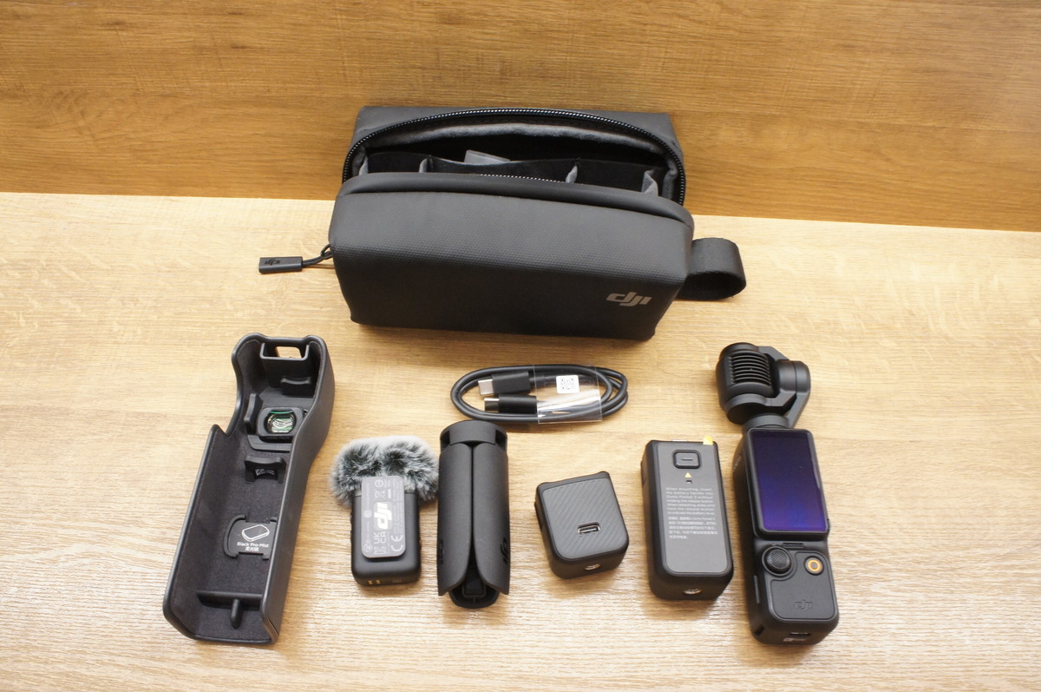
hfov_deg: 67.4
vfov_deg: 47.8
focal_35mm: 27
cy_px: 346
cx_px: 520
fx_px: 780
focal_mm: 18
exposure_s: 1/15
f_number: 14
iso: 1600
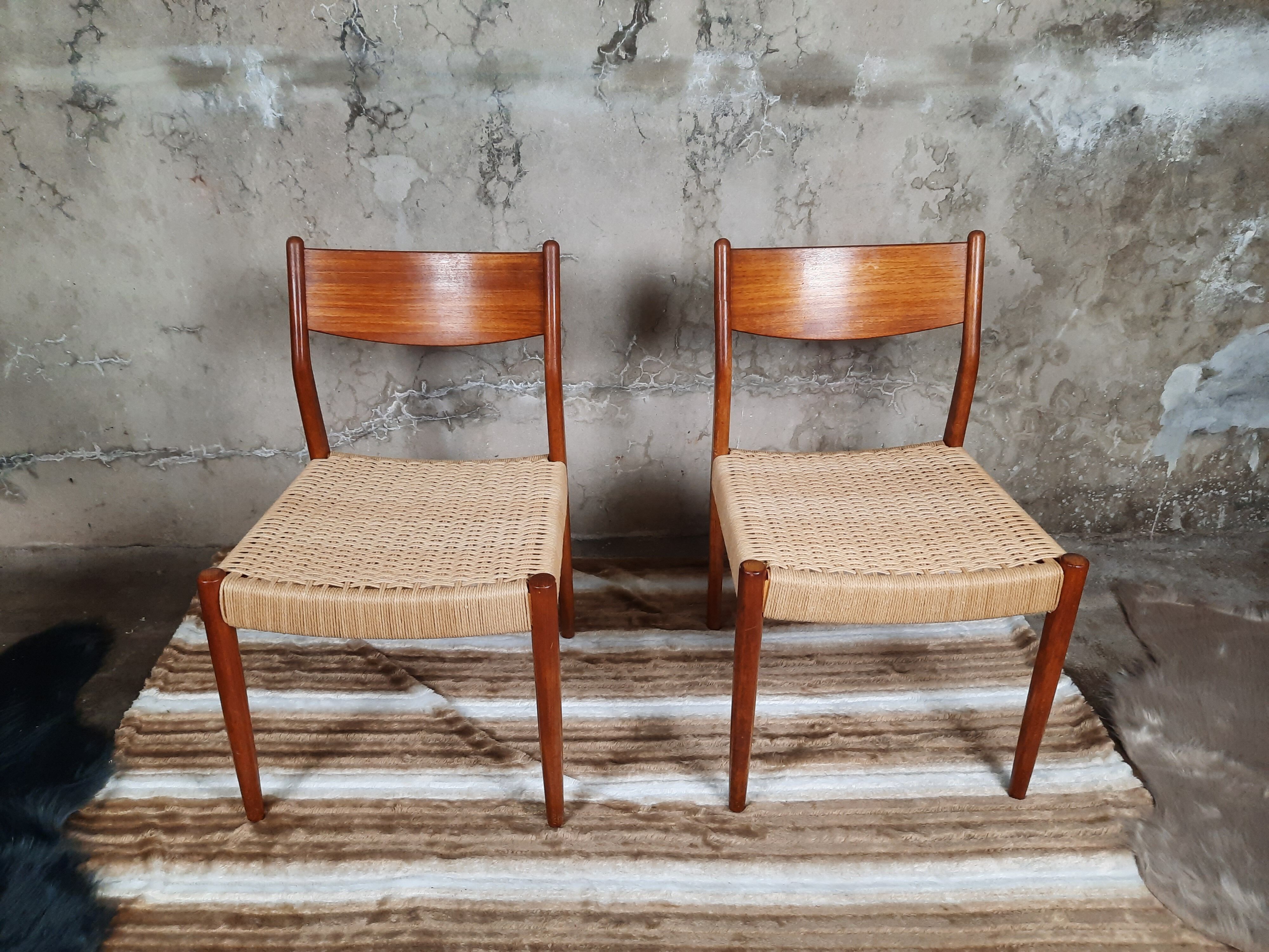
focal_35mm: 25
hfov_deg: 69.4
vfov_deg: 54.9
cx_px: 634
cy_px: 476
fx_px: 916
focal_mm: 4.6
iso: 200
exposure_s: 1/50
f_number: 2
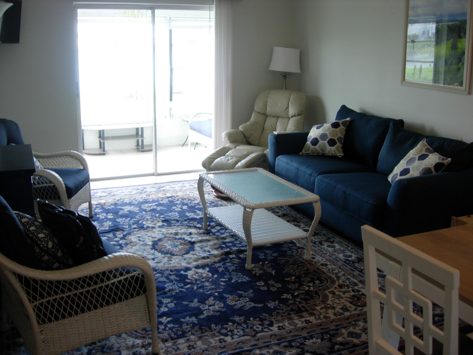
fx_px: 519
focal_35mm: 38
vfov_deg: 37.7
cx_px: 236
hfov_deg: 49.0
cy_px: 178
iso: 64
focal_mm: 7.8
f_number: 2.8
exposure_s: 1/23.9
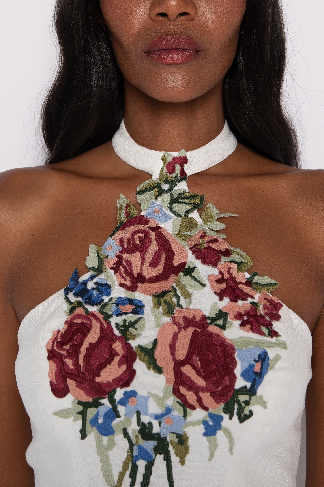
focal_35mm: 49
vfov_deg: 40.4
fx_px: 662
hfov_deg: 27.5
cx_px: 162
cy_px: 239
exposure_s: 1/160
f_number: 7.1
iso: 200
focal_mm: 48
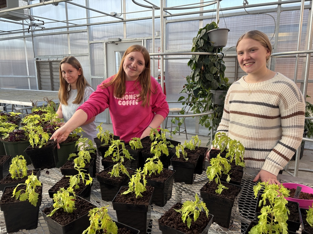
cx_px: 156
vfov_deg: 53.1
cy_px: 117
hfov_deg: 67.3
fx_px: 235
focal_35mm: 26
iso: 40
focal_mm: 5.96
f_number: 1.6
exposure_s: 1/241
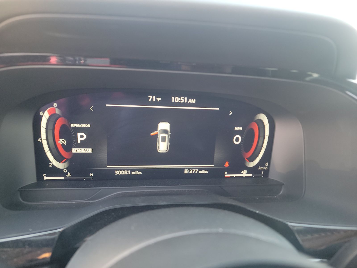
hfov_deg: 71.6
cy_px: 134
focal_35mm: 24
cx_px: 178
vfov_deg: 56.8
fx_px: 248
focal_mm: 6.7
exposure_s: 1/59
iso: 229
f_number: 1.8
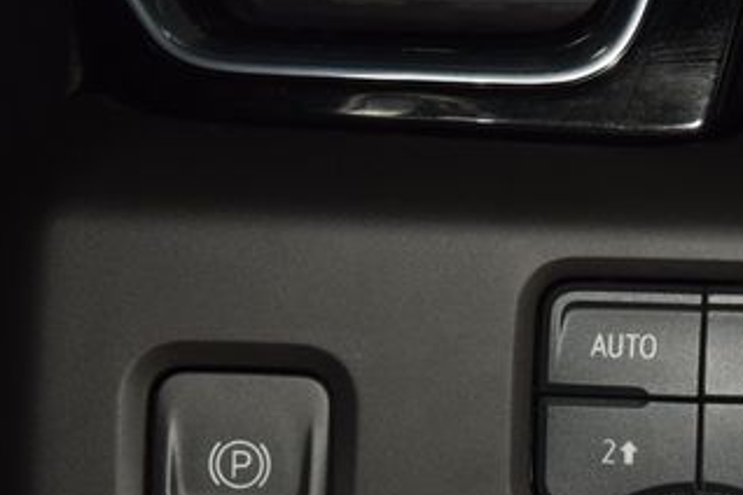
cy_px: 412
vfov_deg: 8.7
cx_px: 701
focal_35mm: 157
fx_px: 3240
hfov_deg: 13.0
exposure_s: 1/60
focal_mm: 52
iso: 100
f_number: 8
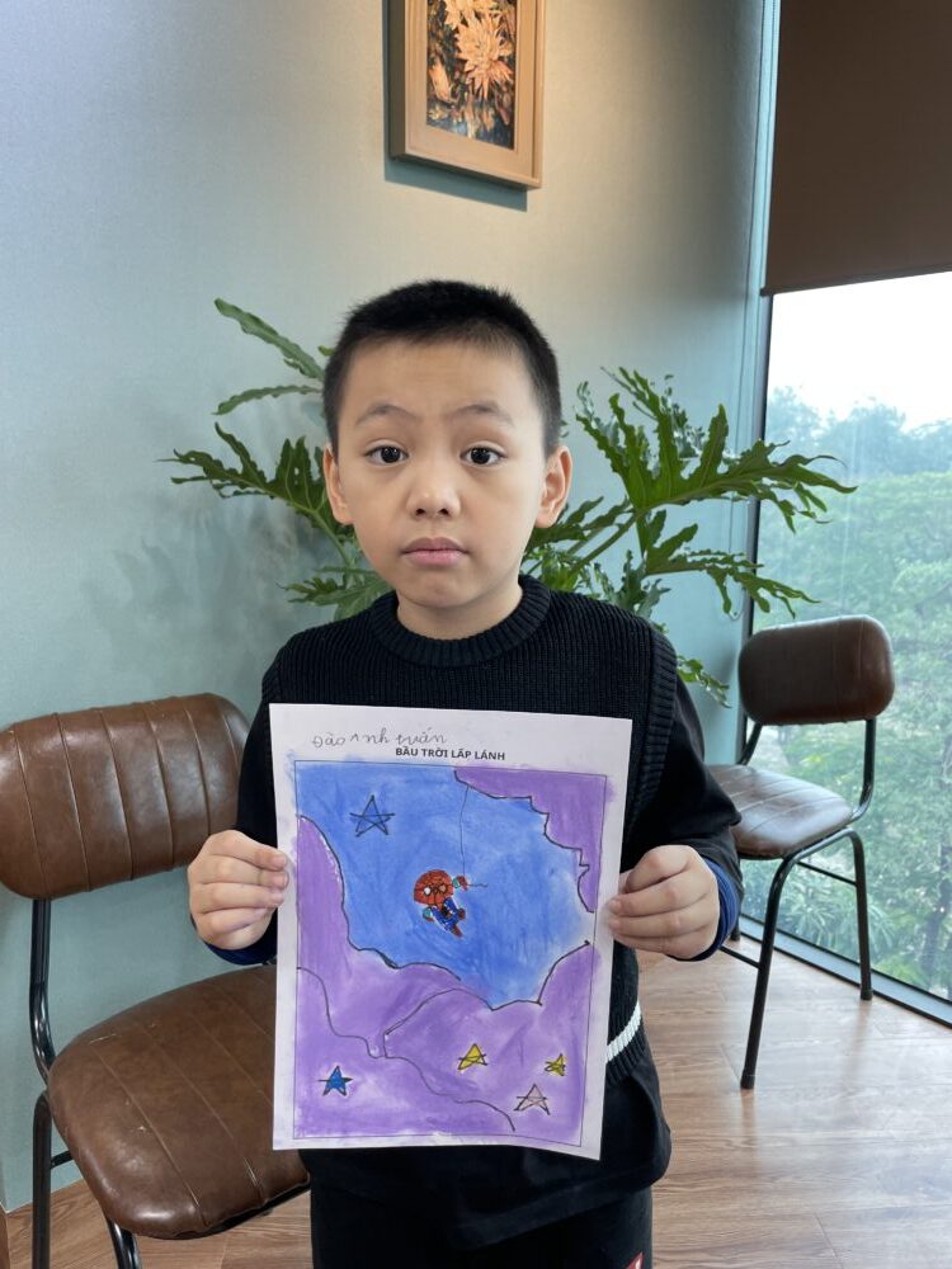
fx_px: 953
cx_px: 476
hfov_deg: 53.1
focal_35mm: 26
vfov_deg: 67.3
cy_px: 634
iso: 64
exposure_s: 1/100
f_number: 1.6
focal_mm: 4.2
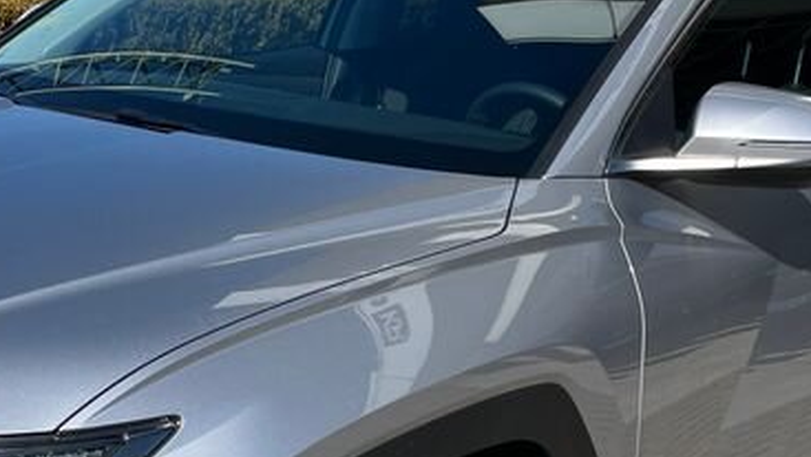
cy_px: 437
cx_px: 325
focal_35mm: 79
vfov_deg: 15.1
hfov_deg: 26.8
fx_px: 1700
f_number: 1.6
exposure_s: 1/3311
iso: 50
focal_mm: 5.1
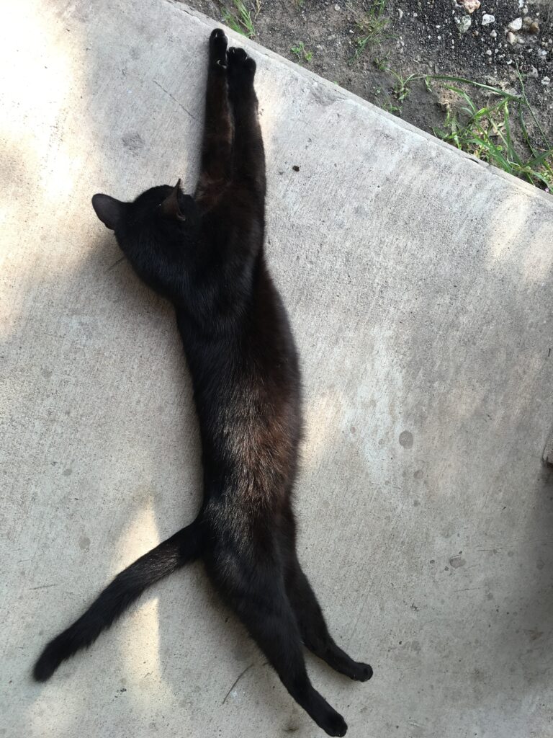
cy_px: 369
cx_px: 276
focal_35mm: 29
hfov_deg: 48.2
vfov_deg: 61.7
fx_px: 618
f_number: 2.2
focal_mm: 4.15
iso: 25
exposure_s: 1/121
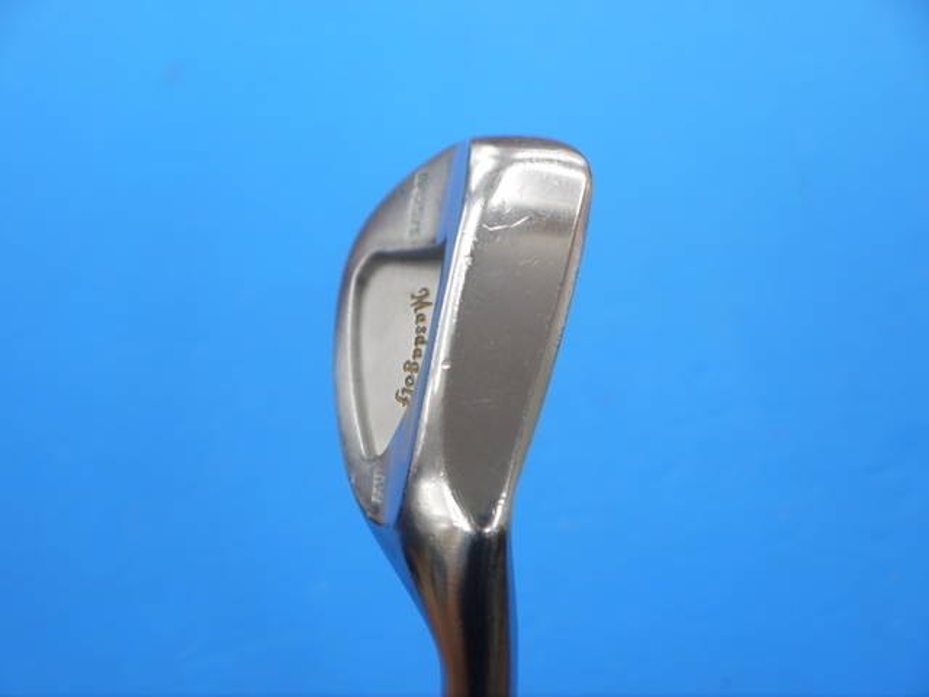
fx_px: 1557
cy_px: 348
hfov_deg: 33.2
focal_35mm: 58
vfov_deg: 25.2
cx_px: 464
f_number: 4.9
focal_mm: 29
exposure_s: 1/60
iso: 250
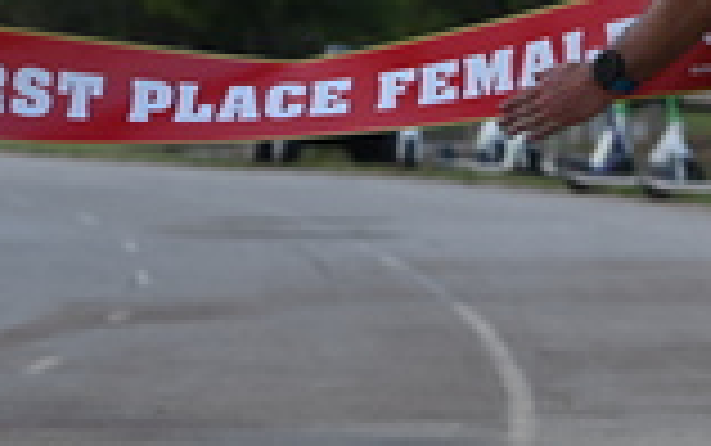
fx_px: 4809
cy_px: 25
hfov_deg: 8.4
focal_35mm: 248
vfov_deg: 5.3
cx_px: 171
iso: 400
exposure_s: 1/250
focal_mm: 70
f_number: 3.2
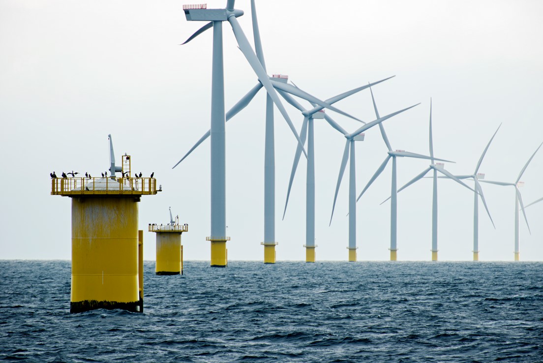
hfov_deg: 5.2
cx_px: 272
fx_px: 6035
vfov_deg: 3.4
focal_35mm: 400
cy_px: 182
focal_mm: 400
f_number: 8
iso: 100
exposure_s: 1/160
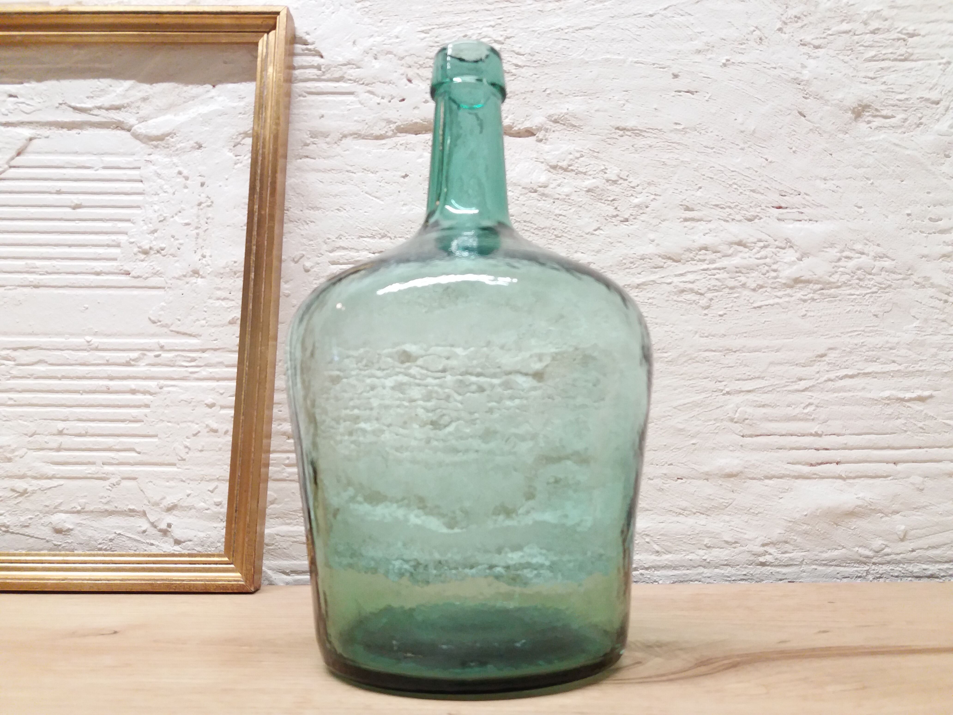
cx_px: 476
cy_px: 358
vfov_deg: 49.7
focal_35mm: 28
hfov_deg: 63.4
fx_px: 771
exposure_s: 1/112
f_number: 1.9
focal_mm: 3.7
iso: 200
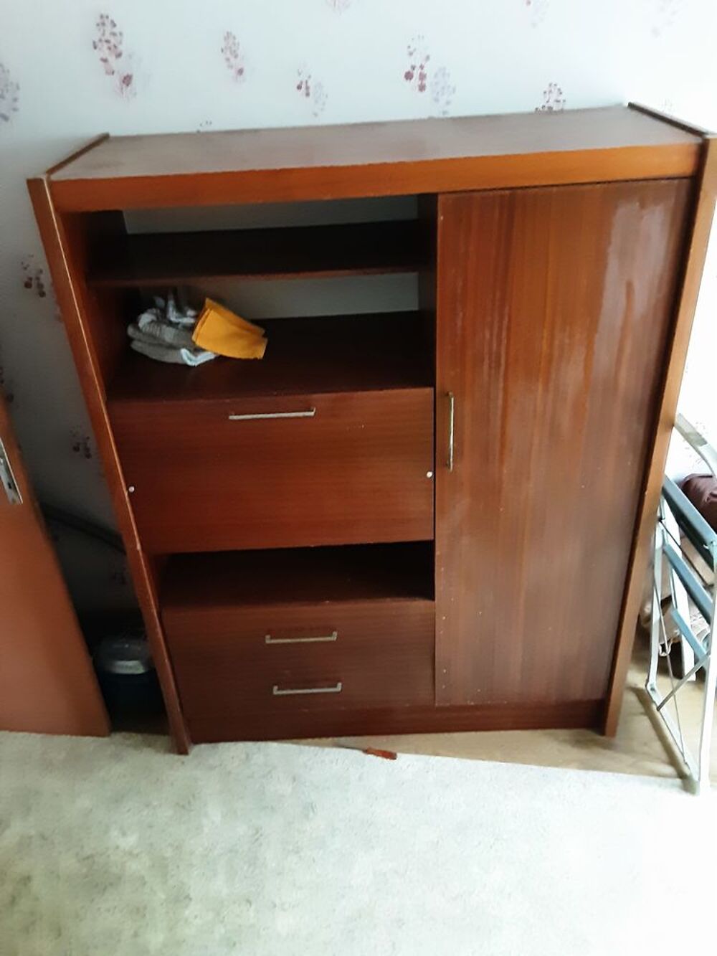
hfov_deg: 51.4
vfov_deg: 65.3
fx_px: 746
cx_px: 358
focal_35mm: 27
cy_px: 478
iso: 800
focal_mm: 2.91
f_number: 1.9
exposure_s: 1/17
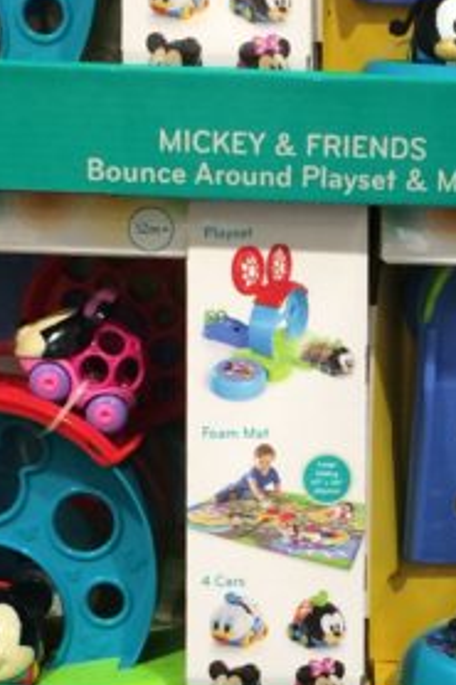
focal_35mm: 111
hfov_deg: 12.3
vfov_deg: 18.2
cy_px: 559
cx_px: 387
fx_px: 2111
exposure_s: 1/33
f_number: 2.2
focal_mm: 4.15
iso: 100
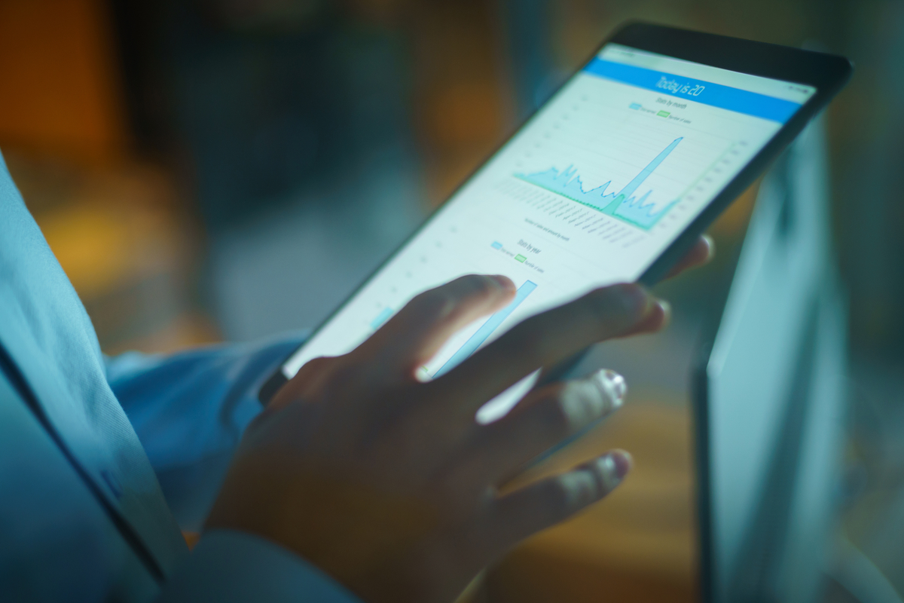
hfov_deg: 39.6
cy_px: 302
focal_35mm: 50
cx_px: 452
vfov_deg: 27.0
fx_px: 1255
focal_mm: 50
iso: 400
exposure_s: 1/160
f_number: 1.8
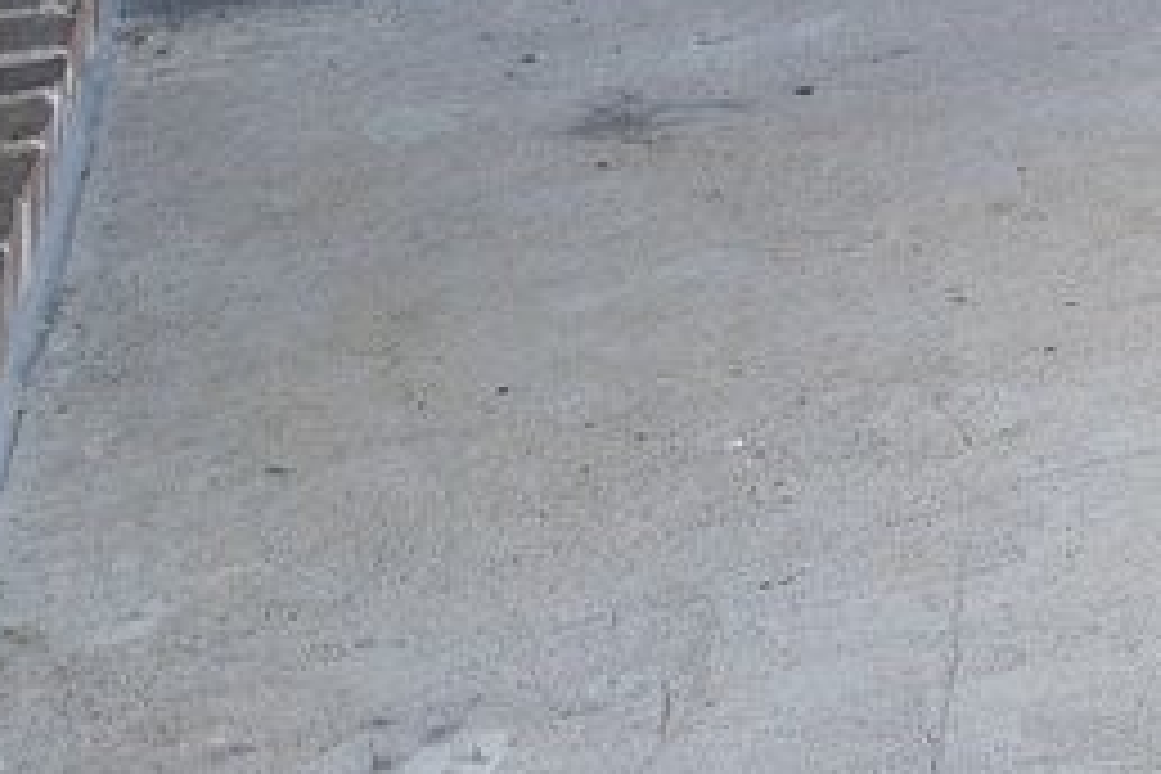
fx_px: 3837
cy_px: -1730
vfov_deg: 8.9
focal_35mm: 119
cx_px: 2961
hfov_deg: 12.5
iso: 320
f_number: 9
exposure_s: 1/6
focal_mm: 15
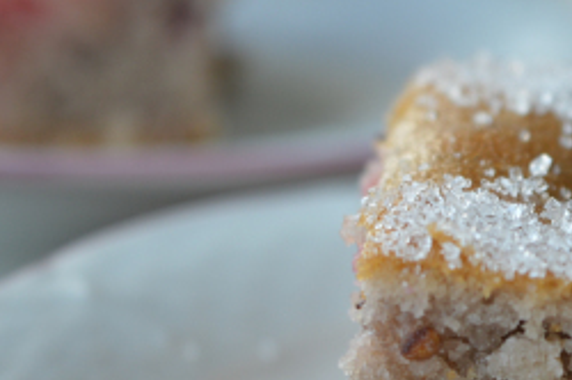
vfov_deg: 7.2
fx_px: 2999
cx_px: 723
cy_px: 387
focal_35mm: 189
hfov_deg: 10.7
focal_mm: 48
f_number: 5.3
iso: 200
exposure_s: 1/50
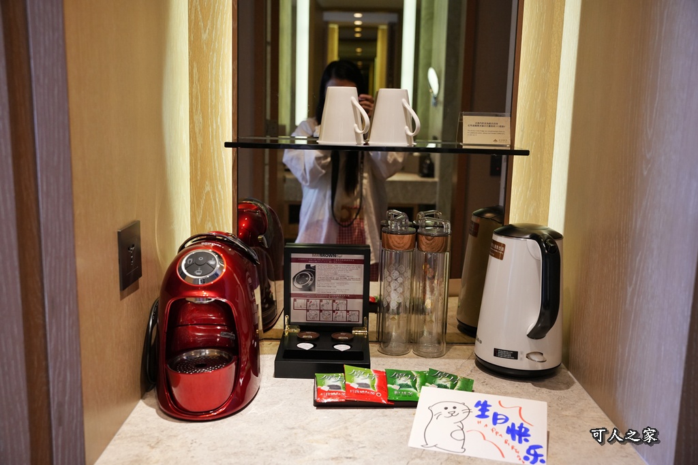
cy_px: 232
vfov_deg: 38.2
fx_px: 673
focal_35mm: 35
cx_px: 349
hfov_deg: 54.8
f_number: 4.5
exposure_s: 1/100
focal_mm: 34.7
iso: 2000
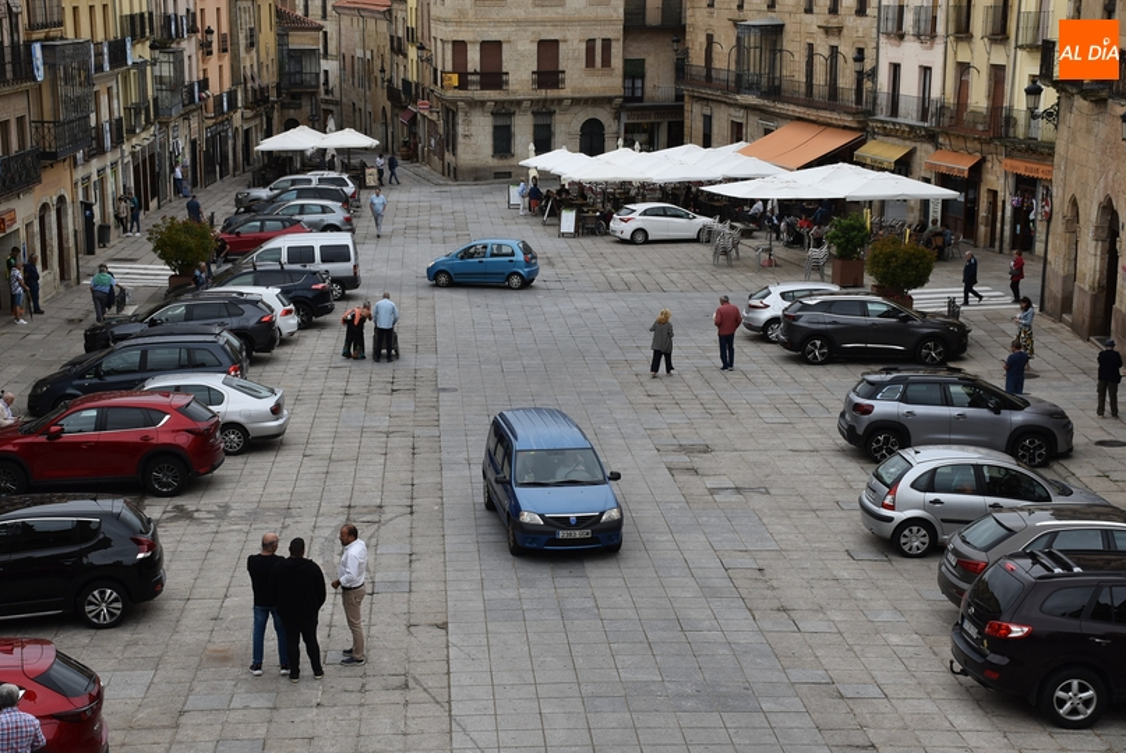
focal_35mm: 59
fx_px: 1834
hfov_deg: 34.1
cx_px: 520
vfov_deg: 23.2
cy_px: 411
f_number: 8
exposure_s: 1/250
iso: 200
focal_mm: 35
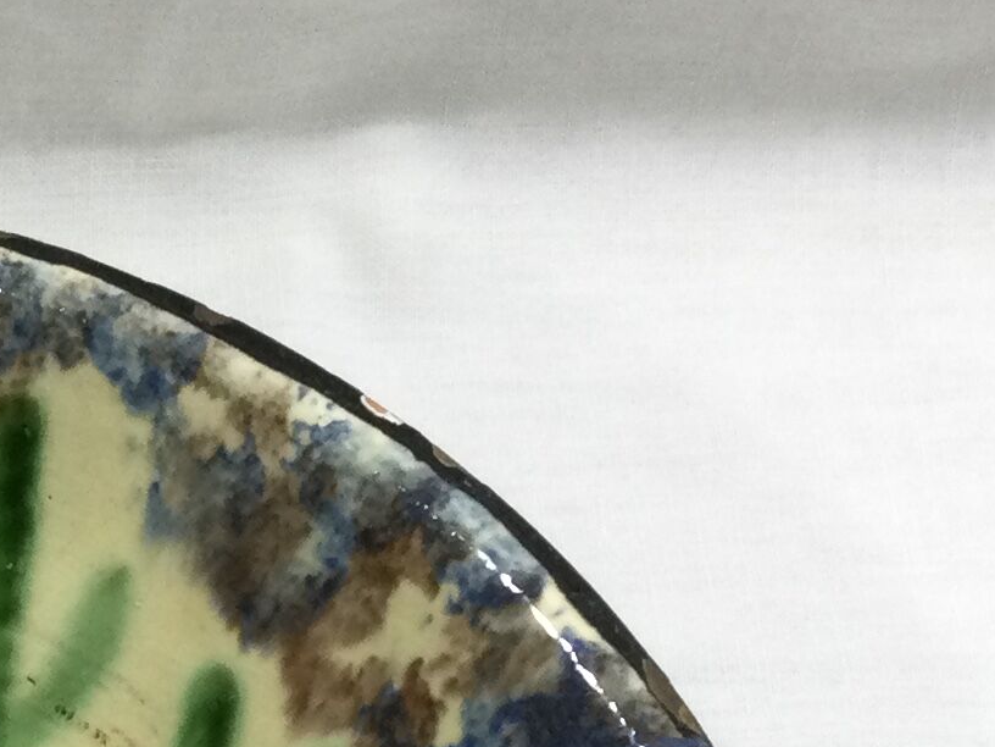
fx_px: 3564
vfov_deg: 11.3
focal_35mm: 124
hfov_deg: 14.8
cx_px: -467
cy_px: 1235
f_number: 2.4
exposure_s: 1/33
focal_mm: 3.3
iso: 25
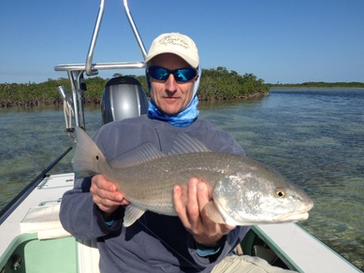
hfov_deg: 51.3
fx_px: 379
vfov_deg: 39.7
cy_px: 136
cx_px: 185
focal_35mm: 36
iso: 64
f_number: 2.4
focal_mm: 4.28
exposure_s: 1/2762
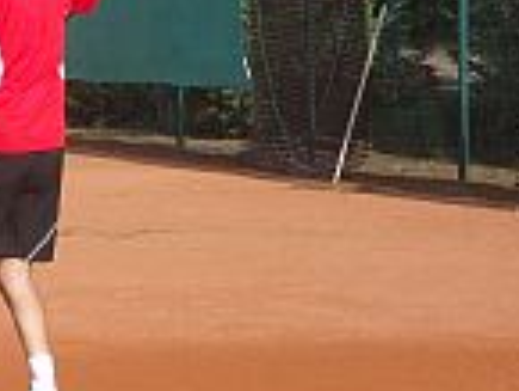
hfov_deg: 7.0
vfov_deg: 5.3
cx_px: -57
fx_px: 4232
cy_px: -14
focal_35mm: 282
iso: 100
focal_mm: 21.9
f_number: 5.2
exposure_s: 1/320
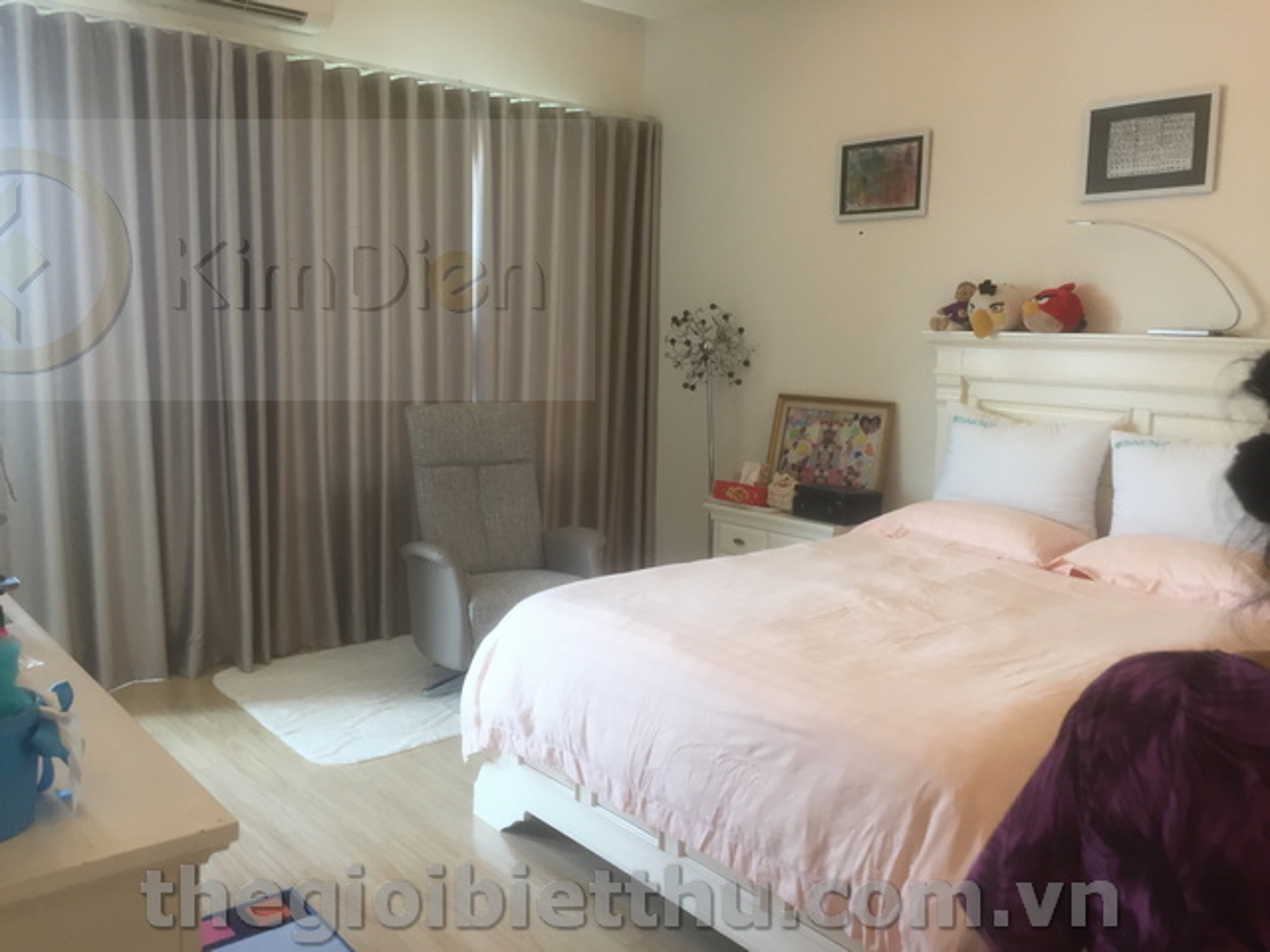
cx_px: 635
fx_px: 1064
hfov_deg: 61.7
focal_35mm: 29
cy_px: 476
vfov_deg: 48.2
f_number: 2.2
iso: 40
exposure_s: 1/33
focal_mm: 4.15
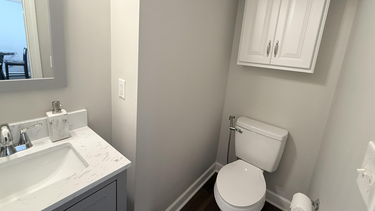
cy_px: 84
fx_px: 159
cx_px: 194
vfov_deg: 66.4
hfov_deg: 99.3
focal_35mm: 16
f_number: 2.2
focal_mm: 2.22
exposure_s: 1/60
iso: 320
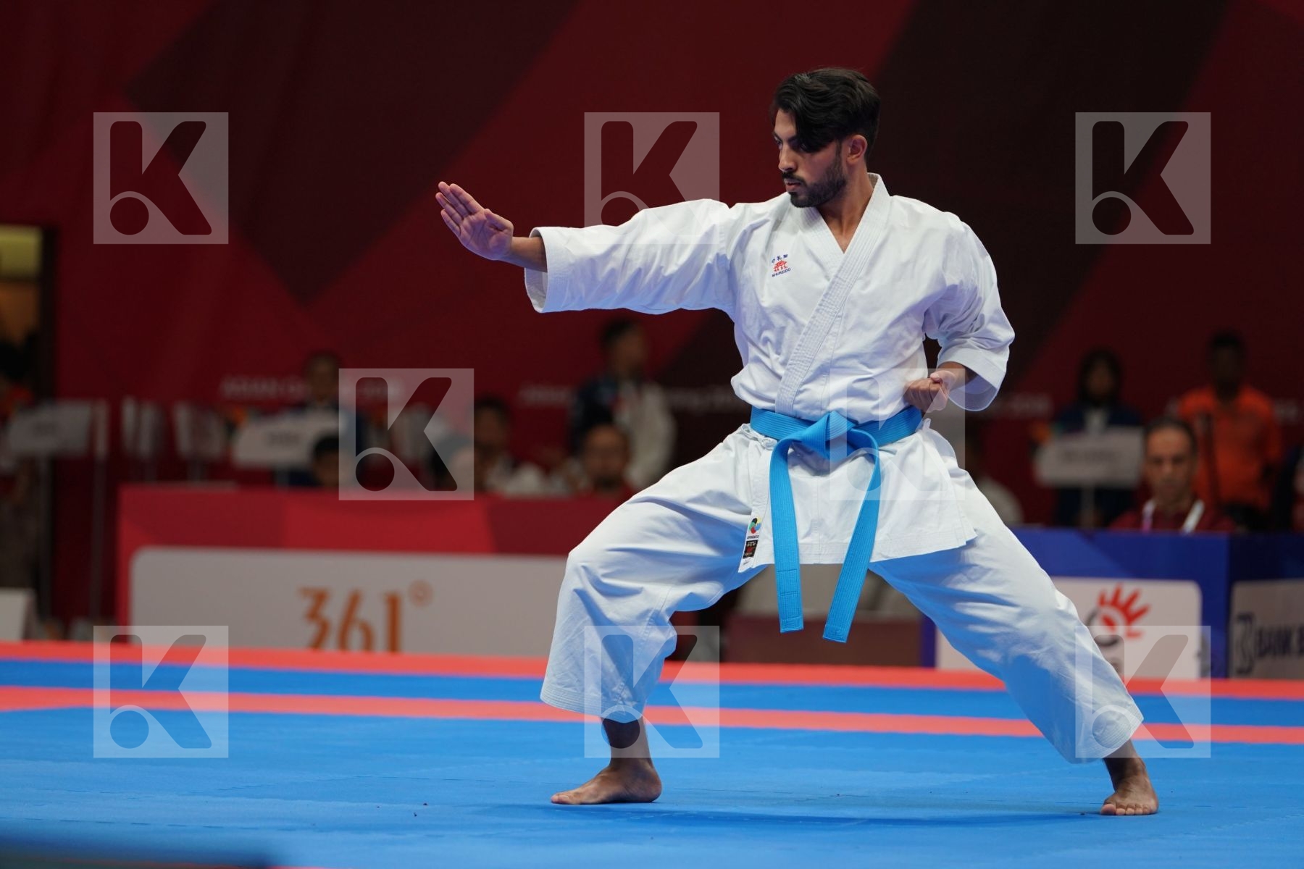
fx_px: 8475
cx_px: 652
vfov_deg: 5.9
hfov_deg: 8.8
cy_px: 434
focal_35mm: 234
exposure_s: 1/500
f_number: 4
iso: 1250
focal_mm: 234
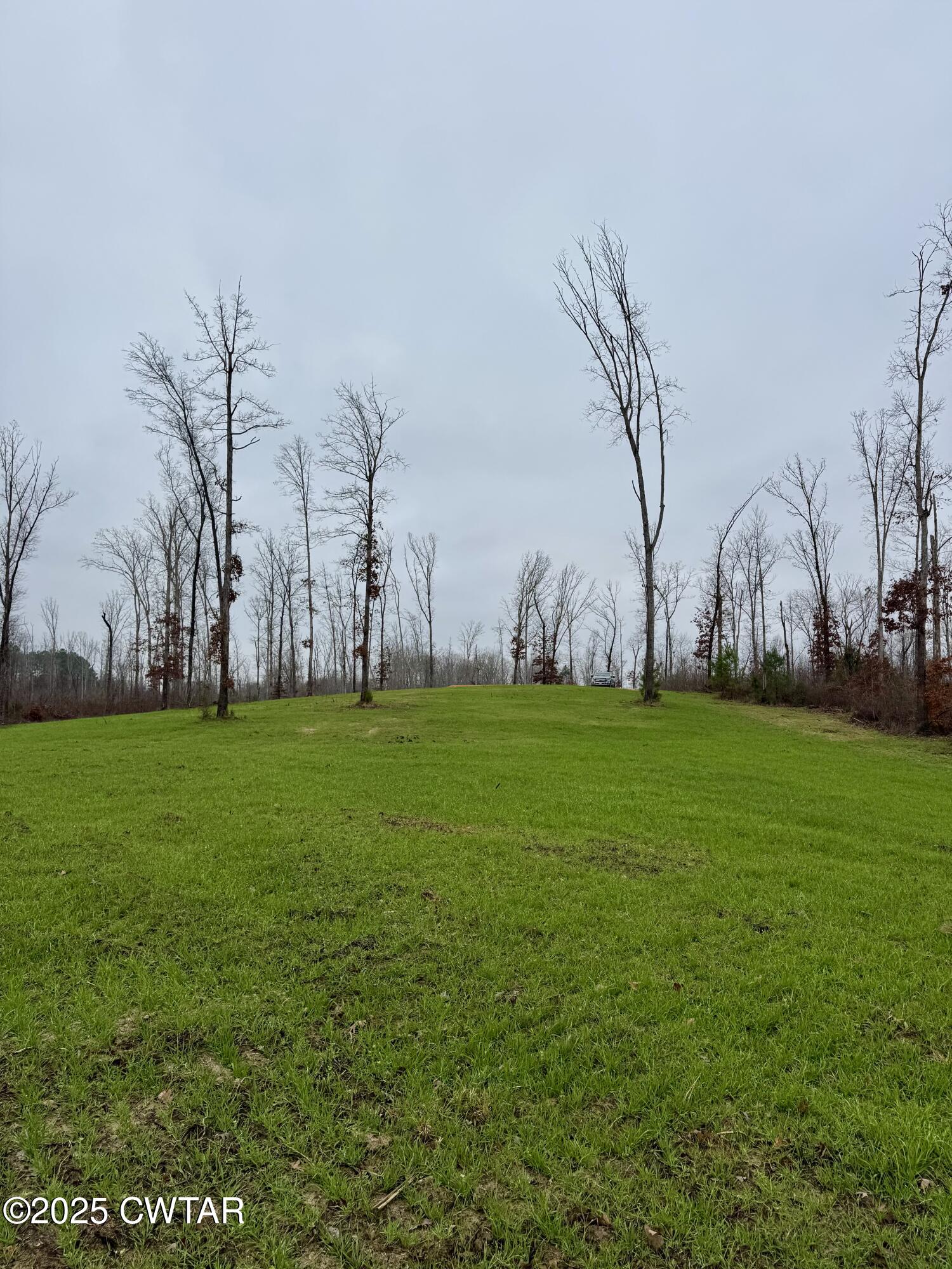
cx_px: 476
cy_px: 634
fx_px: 880
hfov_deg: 56.8
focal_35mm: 24
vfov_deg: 71.6
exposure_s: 1/832
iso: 80
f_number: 1.78
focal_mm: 6.76
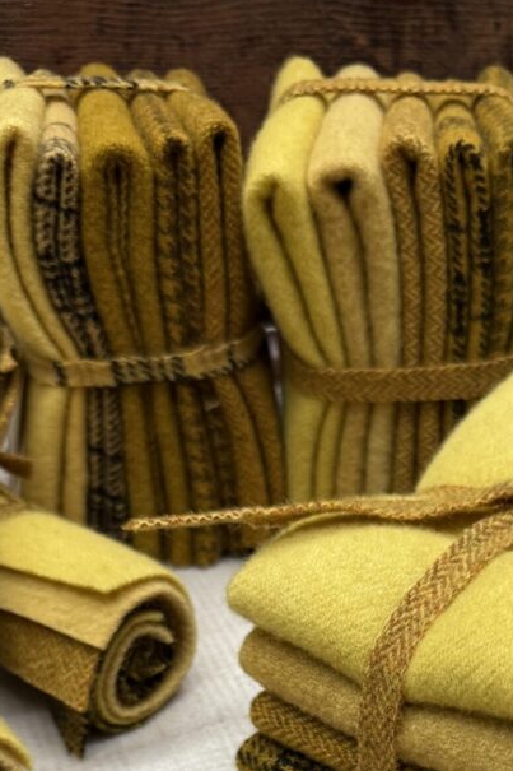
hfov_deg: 24.1
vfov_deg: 32.1
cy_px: 843
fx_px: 1176
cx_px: 429
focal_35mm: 55
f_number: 1.78
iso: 160
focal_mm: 6.76
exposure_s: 1/120
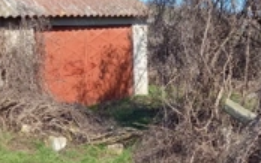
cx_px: 129
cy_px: 31
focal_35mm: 61
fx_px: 434
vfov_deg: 21.1
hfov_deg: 33.5
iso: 25
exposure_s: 1/526
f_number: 2
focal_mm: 4.6
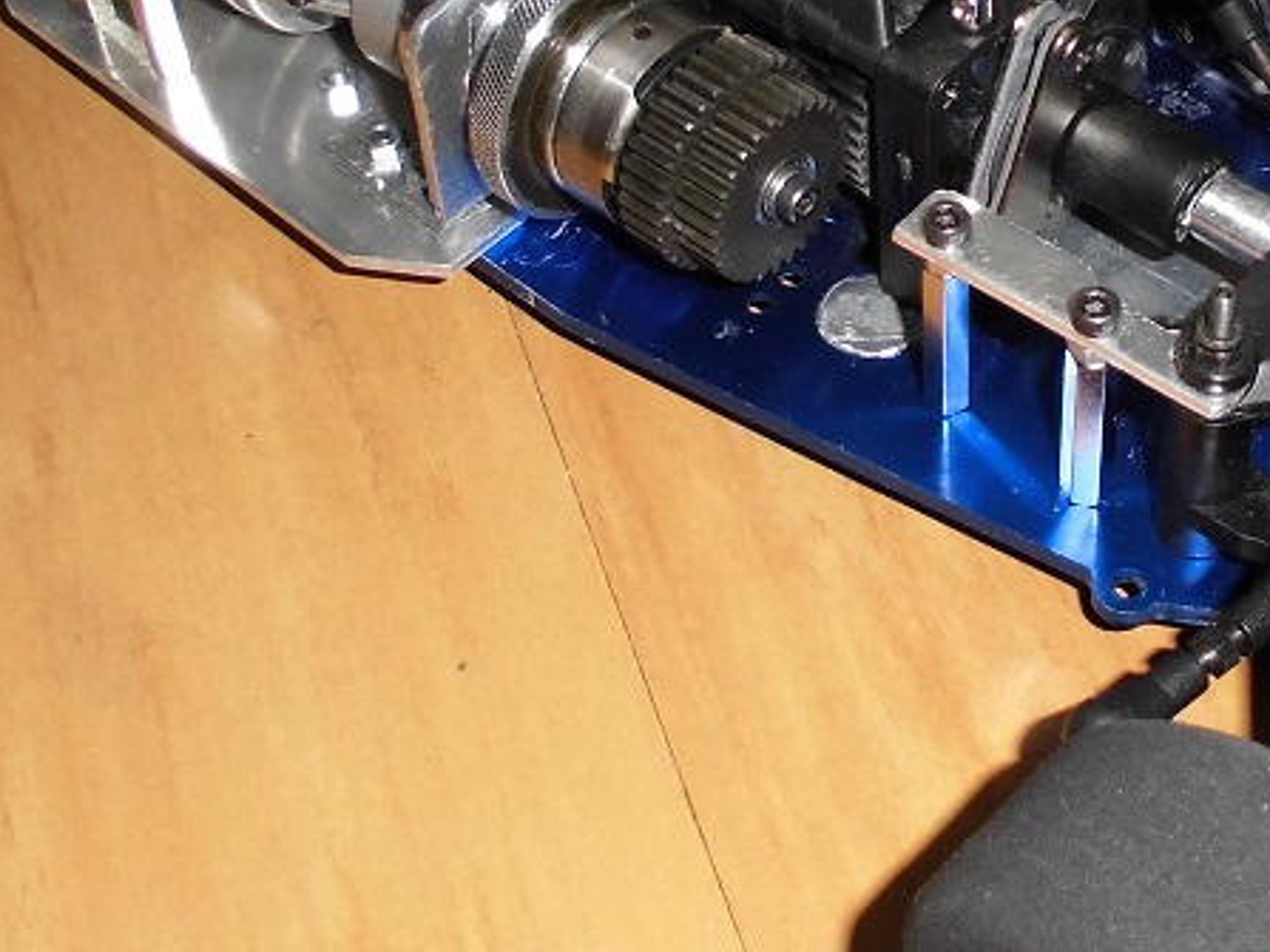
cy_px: 179
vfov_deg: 21.6
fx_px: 2457
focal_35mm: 67
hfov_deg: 28.6
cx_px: 946
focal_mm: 4.6
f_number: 3.5
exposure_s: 1/60
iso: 100
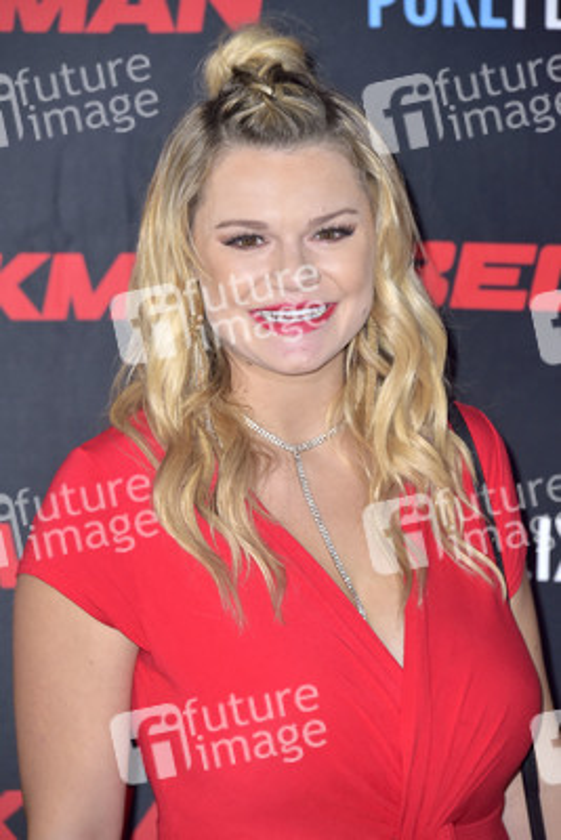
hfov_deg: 6.5
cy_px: 420
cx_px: 280
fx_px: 4904
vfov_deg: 9.8
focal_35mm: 210
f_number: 7.1
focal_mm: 210
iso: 640
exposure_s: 1/250
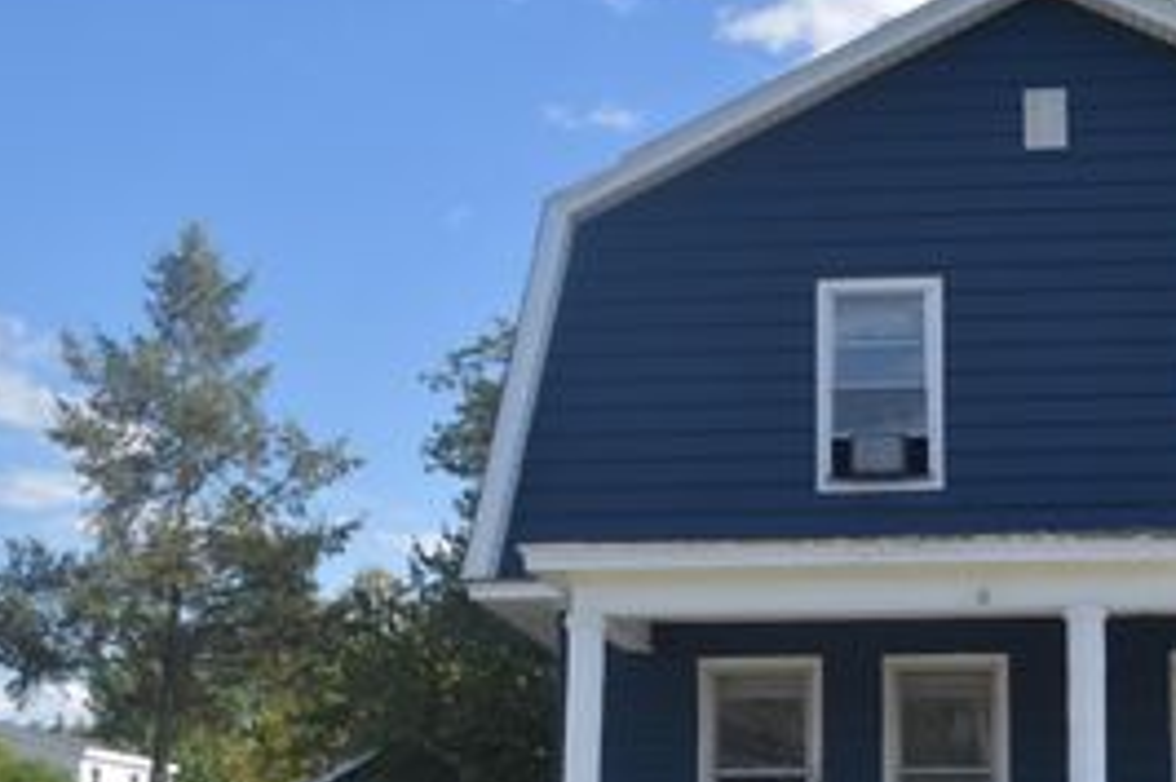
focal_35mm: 62
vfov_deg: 21.7
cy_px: 599
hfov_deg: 32.1
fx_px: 2024
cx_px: 787
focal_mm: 22
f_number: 4
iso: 200
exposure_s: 1/1000
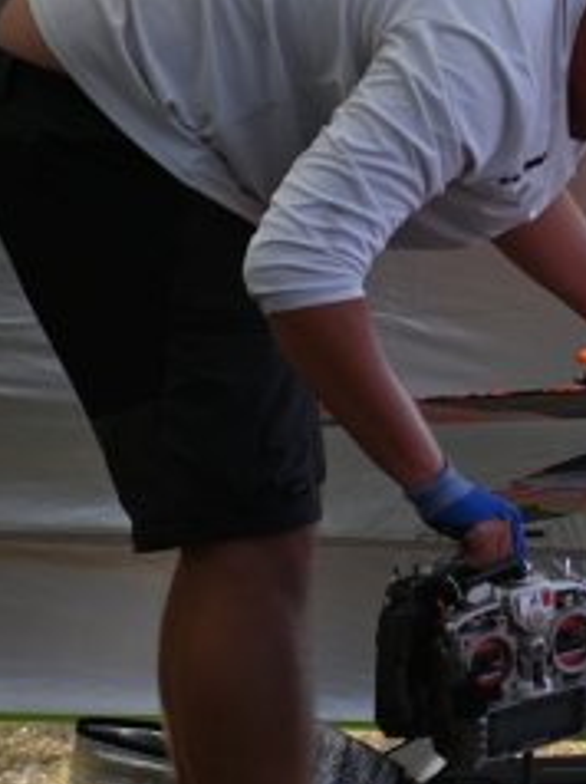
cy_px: 277
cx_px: 729
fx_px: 9542
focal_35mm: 422
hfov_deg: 3.5
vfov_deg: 4.7
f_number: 5.6
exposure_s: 1/1000
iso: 640
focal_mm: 210
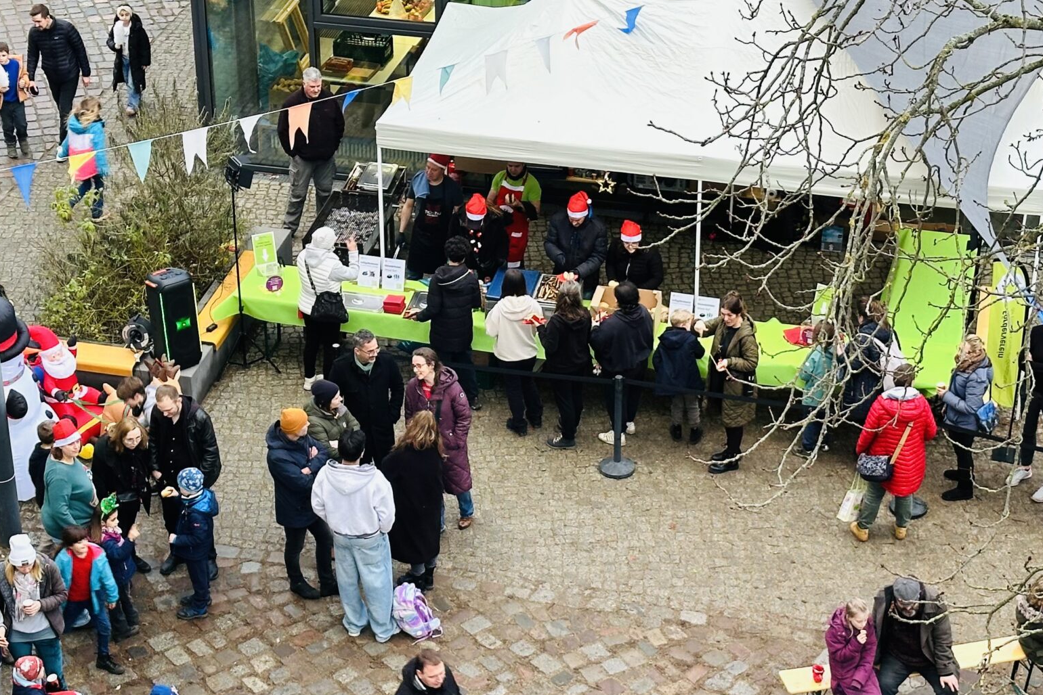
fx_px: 2405
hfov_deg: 24.5
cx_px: 490
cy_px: 422
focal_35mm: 83
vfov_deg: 16.4
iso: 80
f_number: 1.78
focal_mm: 6.86
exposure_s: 1/66
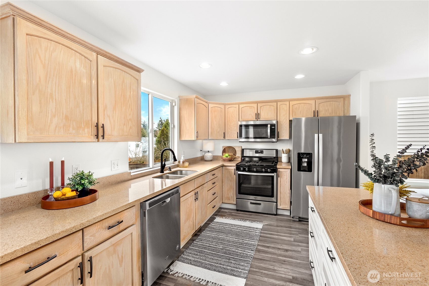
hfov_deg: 96.7
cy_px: 143
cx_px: 214
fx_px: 191
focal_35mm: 16
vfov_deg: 73.8
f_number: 7.1
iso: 400
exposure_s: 1/20
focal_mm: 16
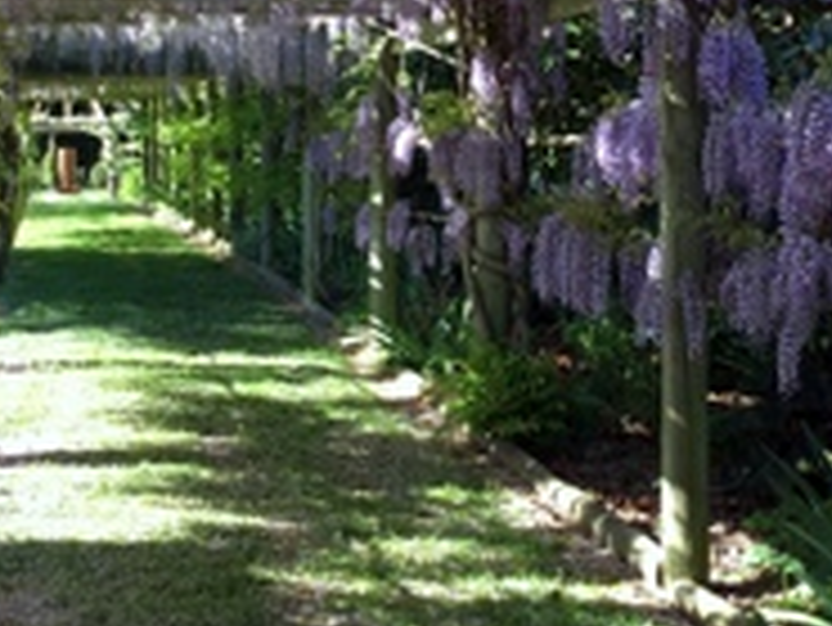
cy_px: 126
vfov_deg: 23.3
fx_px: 1491
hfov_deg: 31.1
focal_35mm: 62
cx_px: 481
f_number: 2.4
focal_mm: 3.3
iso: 25
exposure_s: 1/118
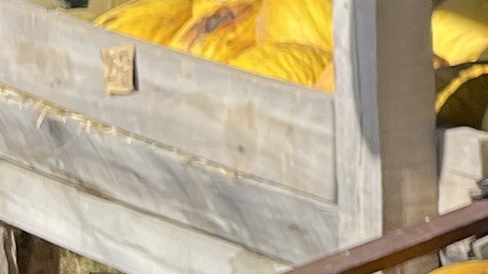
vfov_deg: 6.4
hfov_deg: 8.8
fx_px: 2446
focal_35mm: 189
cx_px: 1586
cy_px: -123
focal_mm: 5.1
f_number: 1.6
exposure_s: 1/3448
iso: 32
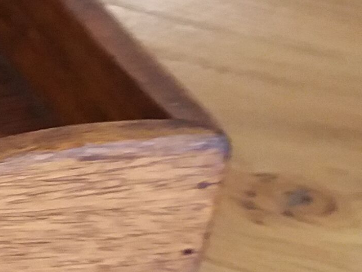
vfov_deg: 9.1
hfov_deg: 9.8
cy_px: 95
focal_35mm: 163
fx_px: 1705
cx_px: -651
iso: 160
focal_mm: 3.7
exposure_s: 1/25
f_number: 1.9
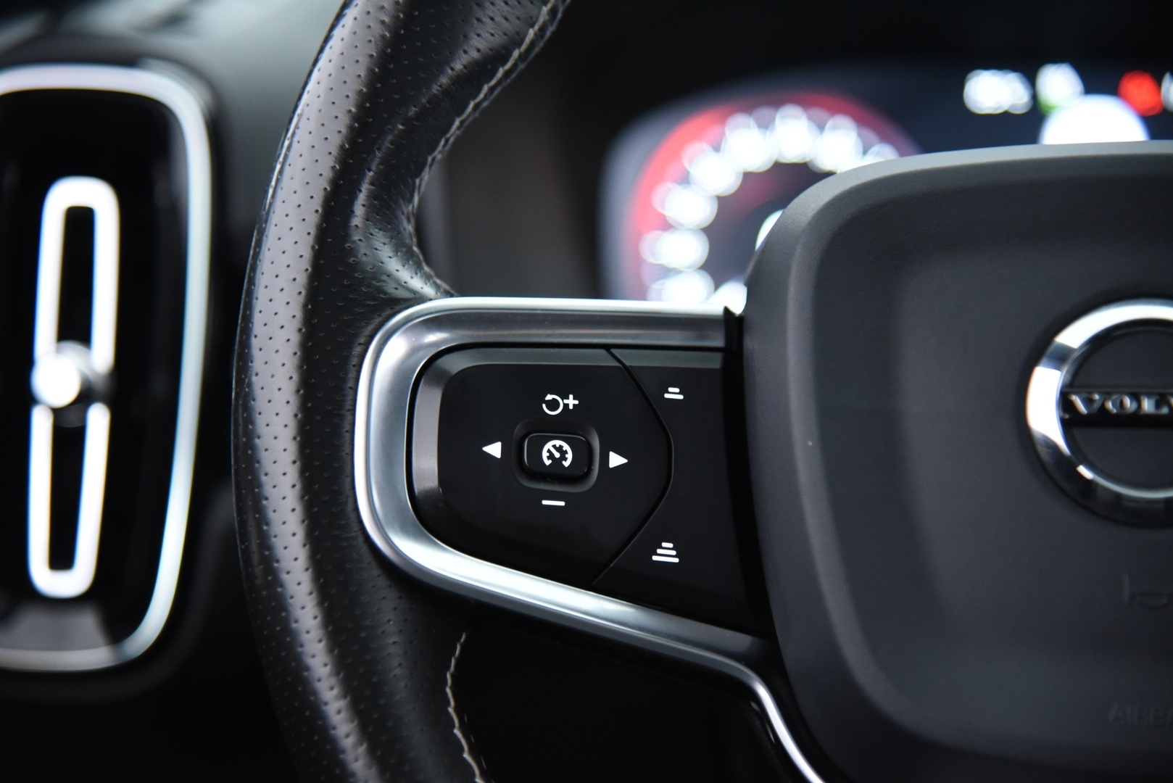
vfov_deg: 14.0
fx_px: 3194
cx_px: 586
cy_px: 392
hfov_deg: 20.8
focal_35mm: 98
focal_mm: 98
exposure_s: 1/20
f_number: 4
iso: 4000
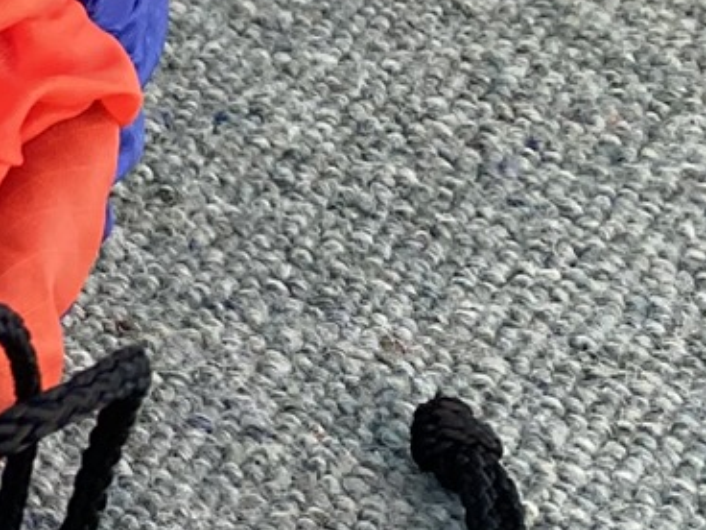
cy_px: 340
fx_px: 3182
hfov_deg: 10.5
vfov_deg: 9.5
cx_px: -1109
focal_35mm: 156
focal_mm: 3.99
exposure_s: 1/121
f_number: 1.8
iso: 64
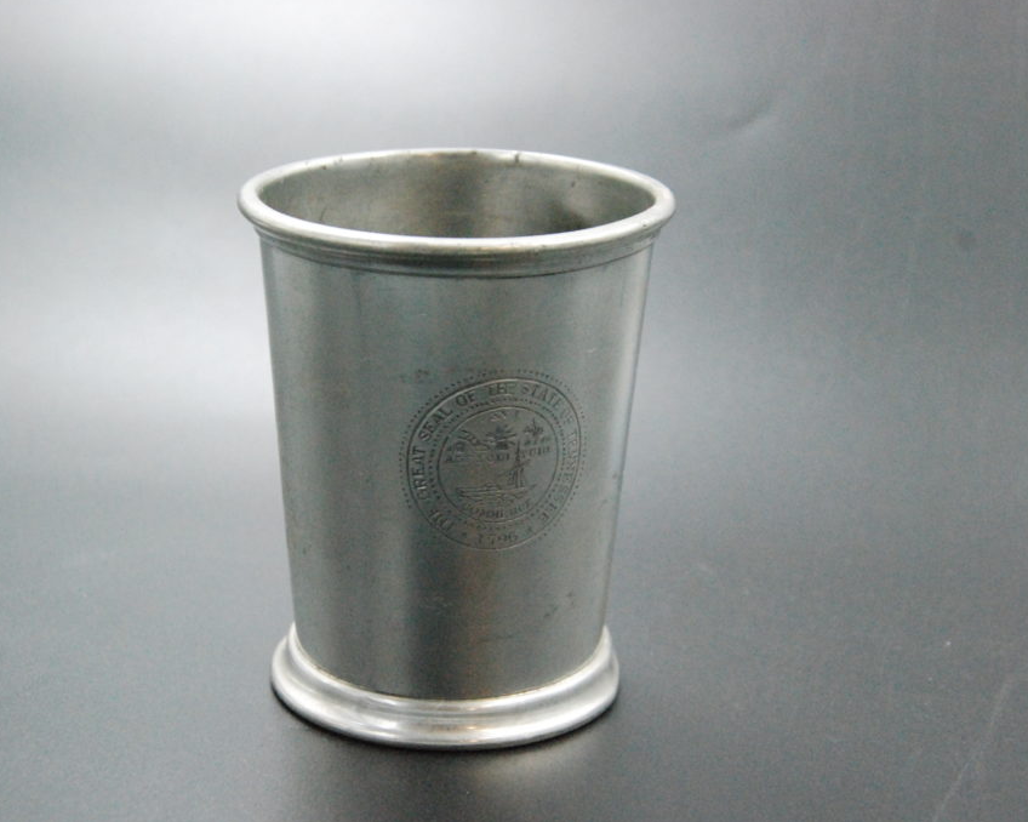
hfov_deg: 24.9
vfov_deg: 20.0
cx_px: 476
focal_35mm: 77
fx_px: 2329
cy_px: 410
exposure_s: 1/200
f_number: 7.1
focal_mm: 45
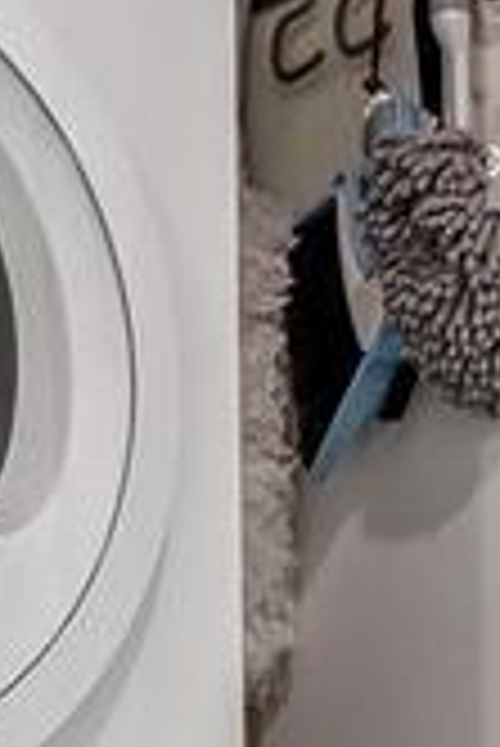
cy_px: 999
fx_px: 2980
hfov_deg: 9.6
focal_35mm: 143
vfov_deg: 13.7
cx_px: 185
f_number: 8
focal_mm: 11
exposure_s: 1/6
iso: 500
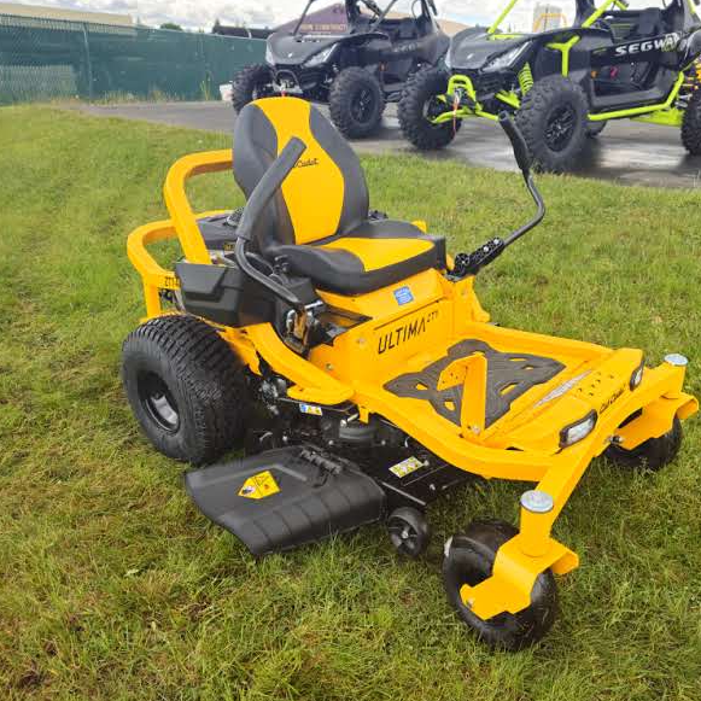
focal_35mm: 28
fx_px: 642
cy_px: 356
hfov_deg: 56.9
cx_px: 417
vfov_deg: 57.3
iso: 12
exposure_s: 1/120
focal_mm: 6.3
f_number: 1.7
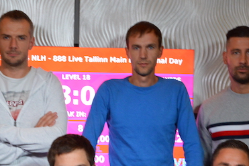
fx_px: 671
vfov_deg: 14.0
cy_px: 128
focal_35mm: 97
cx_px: 81
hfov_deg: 21.0
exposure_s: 1/60
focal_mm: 30
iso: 1250
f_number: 4.2
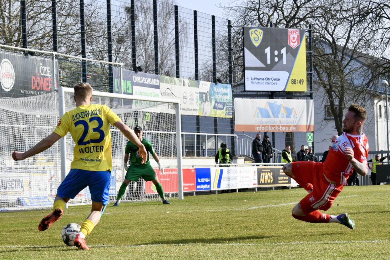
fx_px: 1213
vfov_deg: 12.2
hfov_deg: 18.3
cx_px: 195
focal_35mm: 112
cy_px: 130
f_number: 22
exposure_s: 1/1600
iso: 8000
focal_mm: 112
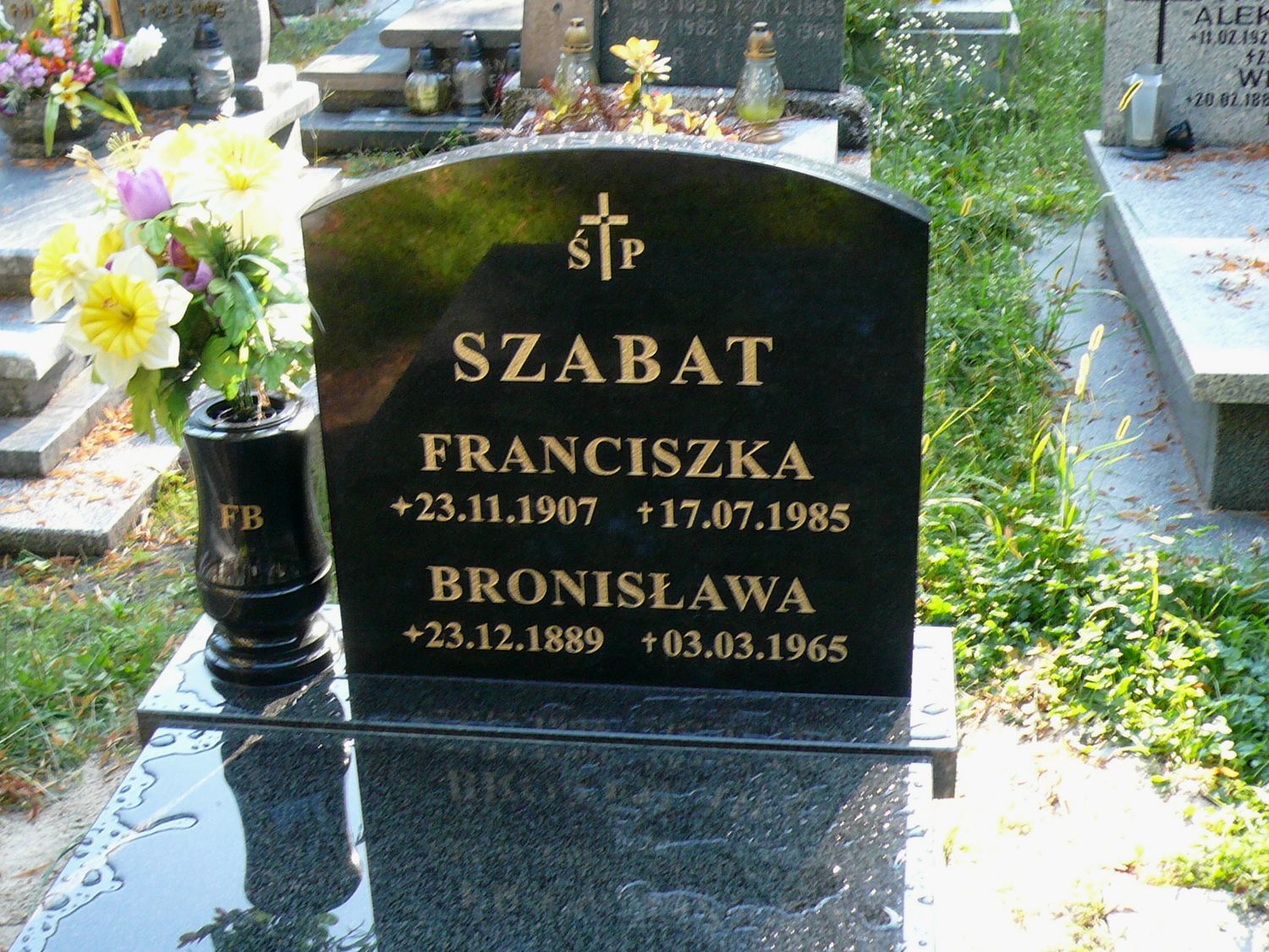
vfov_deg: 28.6
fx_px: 1870
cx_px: 634
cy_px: 476
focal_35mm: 51
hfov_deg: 37.5
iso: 100
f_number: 3
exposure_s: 1/60
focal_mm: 5.4
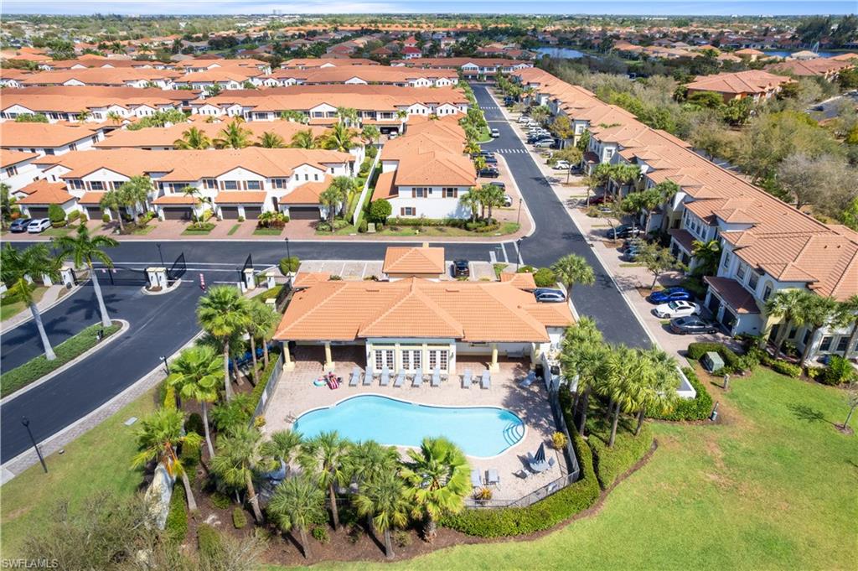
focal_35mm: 22
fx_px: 524
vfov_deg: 57.1
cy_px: 286
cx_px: 429
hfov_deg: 78.6
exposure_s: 1/1600
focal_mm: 8.38
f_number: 2.8
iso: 100
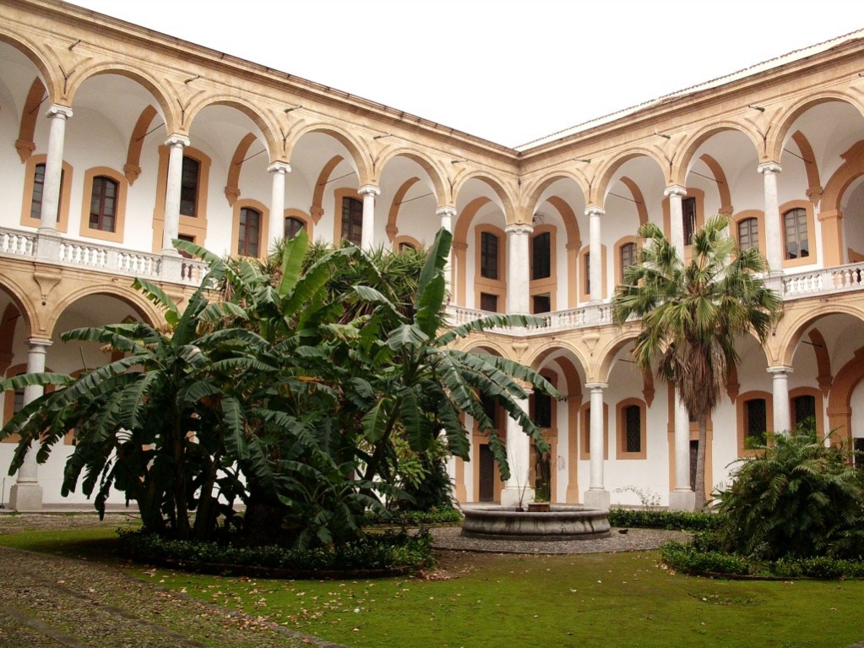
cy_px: 324
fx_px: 898
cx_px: 432
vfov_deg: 39.6
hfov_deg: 51.4
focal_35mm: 36
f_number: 2.9
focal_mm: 6.3
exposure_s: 1/500
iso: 200
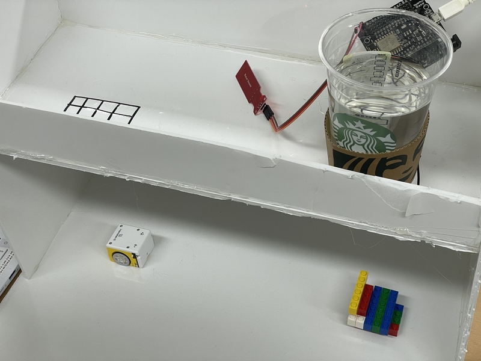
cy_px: 180
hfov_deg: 36.8
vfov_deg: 28.0
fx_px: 723
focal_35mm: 52
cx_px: 240
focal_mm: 6
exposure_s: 1/120
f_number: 2
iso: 64
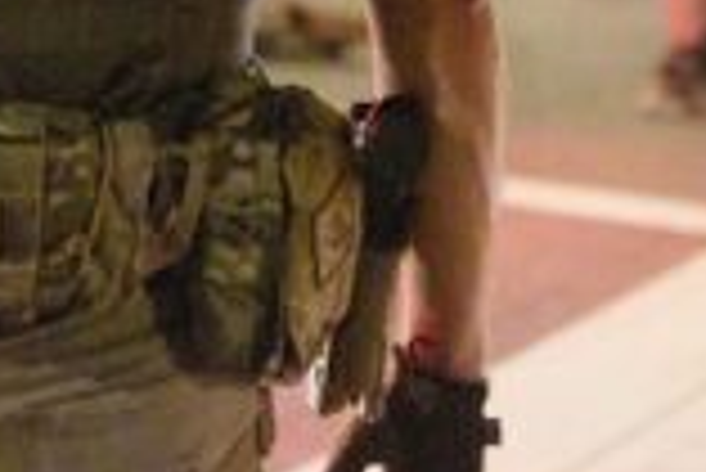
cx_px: 238
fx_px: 4004
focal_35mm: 204
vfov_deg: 6.6
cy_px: -281
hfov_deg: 10.1
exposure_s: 1/60
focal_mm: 50
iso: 8000
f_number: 2.8
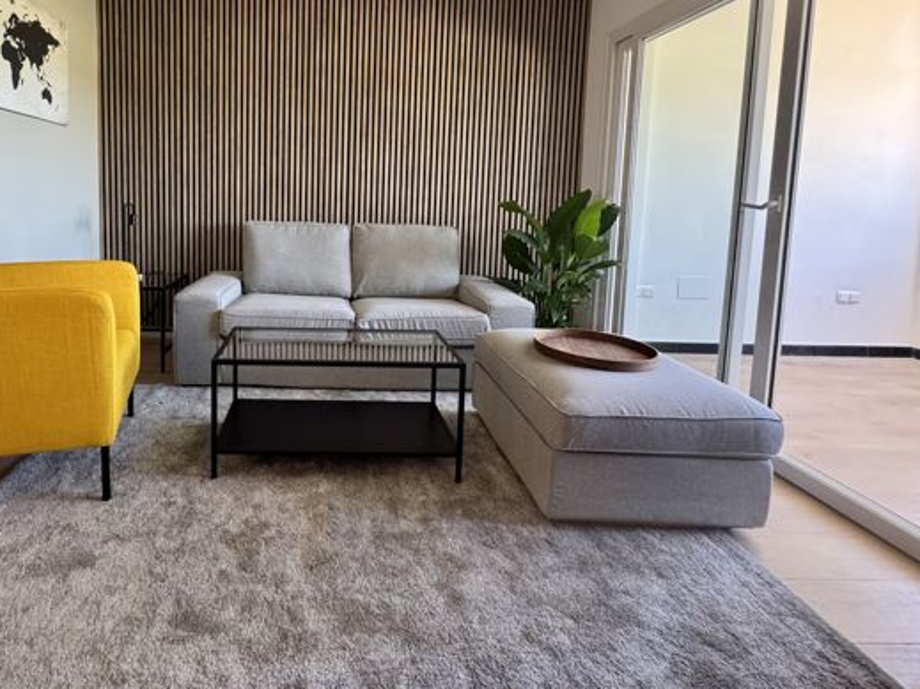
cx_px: 329
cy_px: 241
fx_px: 505
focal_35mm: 19
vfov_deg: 67.1
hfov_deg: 82.6
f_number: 2.2
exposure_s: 1/100
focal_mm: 2.22
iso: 320
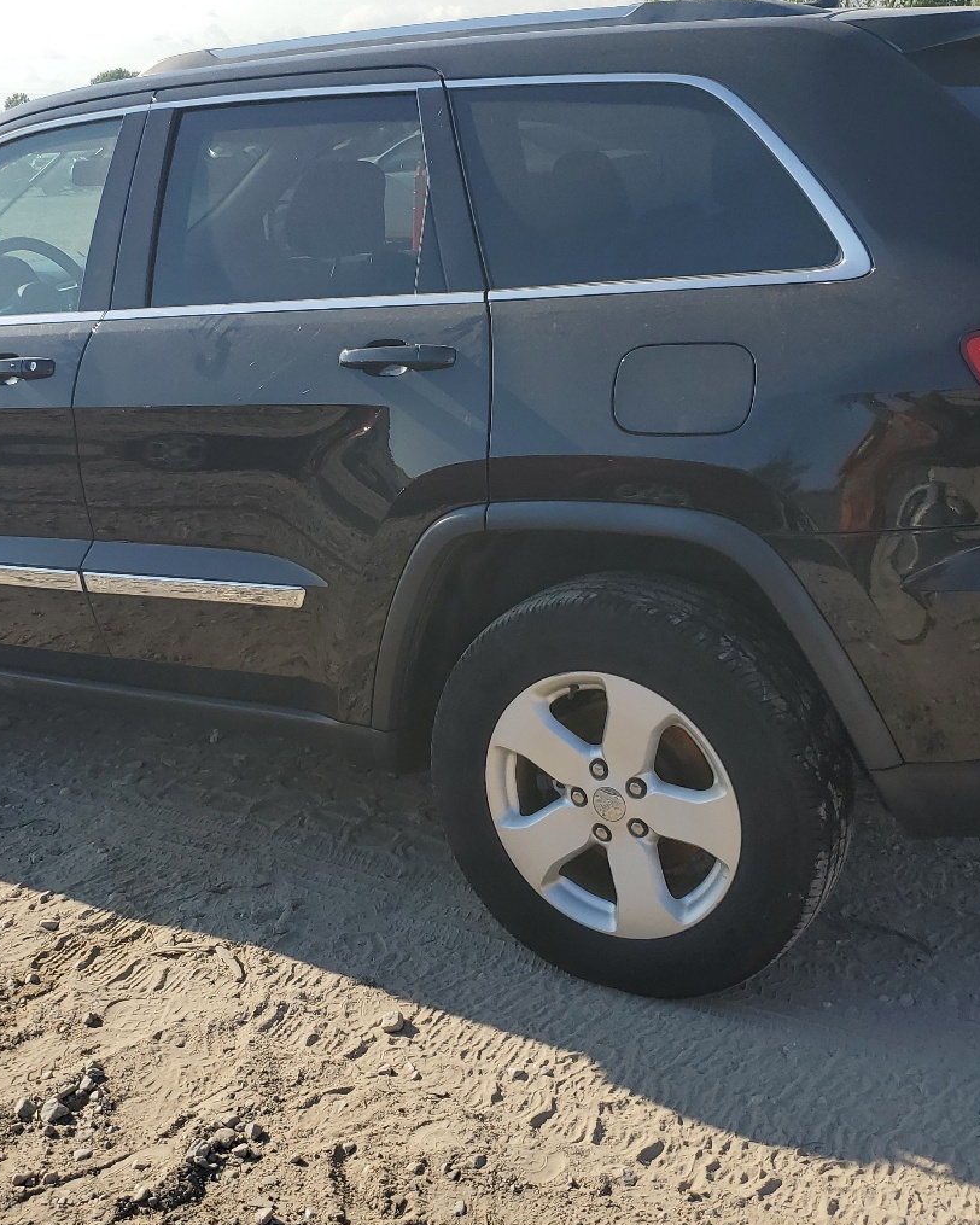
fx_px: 1450
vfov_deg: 45.6
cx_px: 433
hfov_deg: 37.3
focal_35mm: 40
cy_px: 507
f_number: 1.5
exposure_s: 1/3333
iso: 50
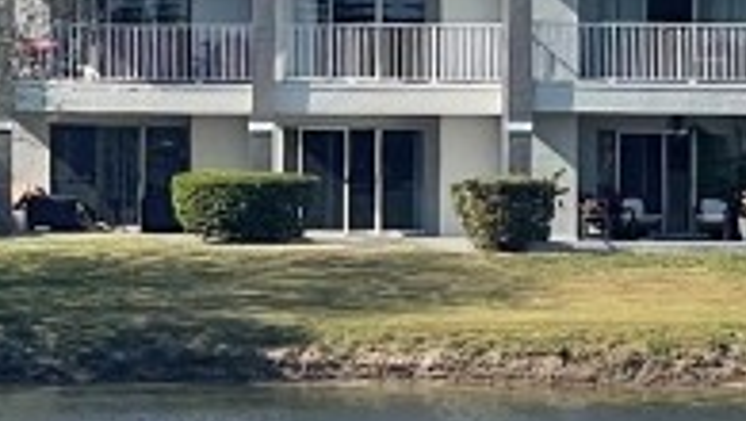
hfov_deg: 5.9
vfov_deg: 3.3
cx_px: 19
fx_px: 7245
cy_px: 15
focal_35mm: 366
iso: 20
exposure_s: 1/1167
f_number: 2.2
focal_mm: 7.5
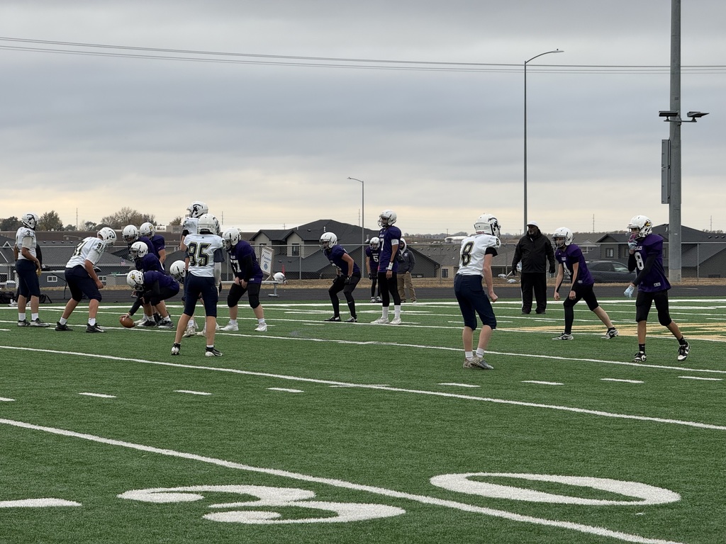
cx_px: 363
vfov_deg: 12.3
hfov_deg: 16.4
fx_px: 2517
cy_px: 272
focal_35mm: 120
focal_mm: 15.66
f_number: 2.8
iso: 50
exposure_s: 1/207
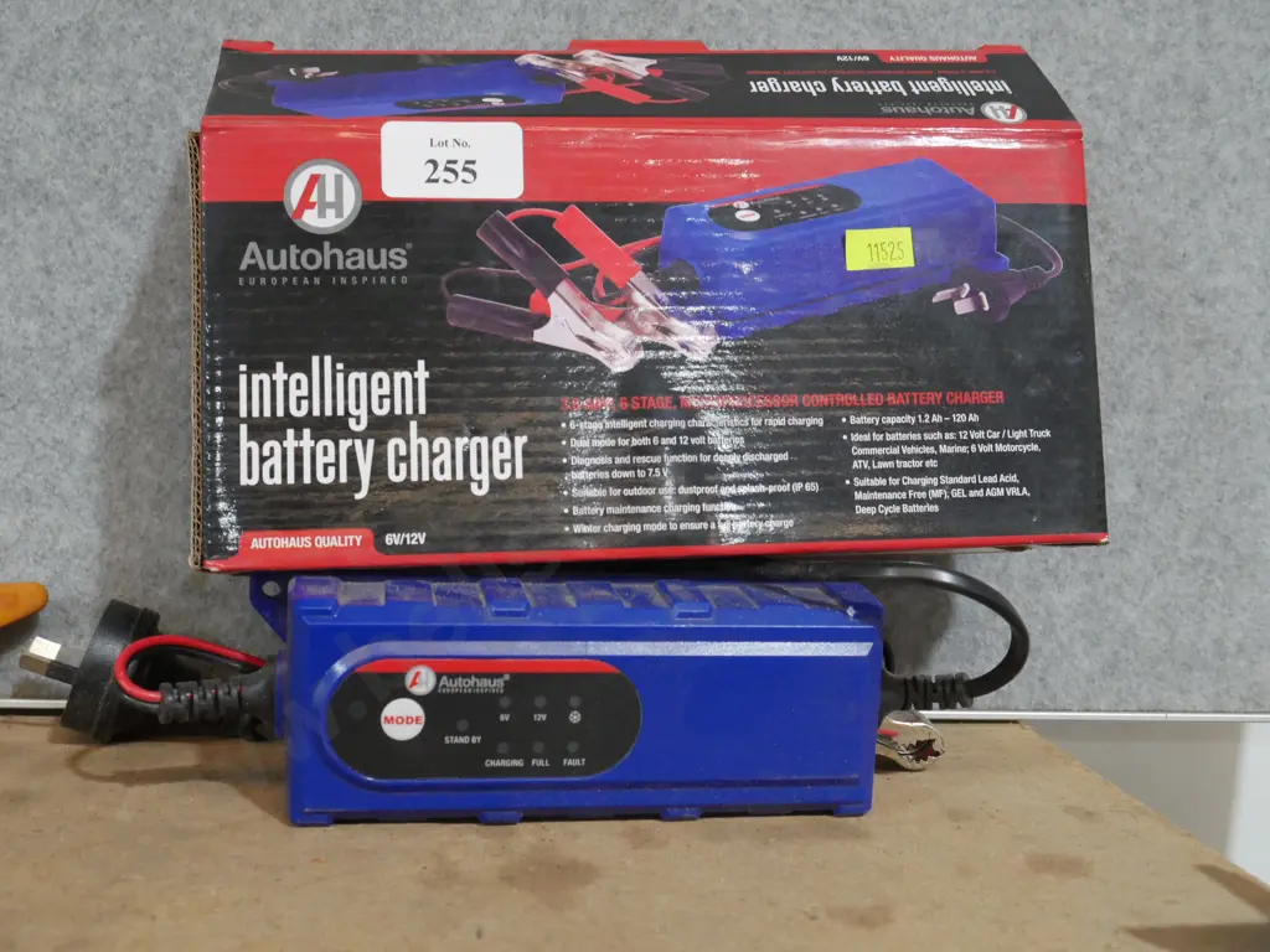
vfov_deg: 36.0
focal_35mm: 40
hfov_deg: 46.8
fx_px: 1468
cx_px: 635
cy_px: 476
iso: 2000
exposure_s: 1/60
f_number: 5.6
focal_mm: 20
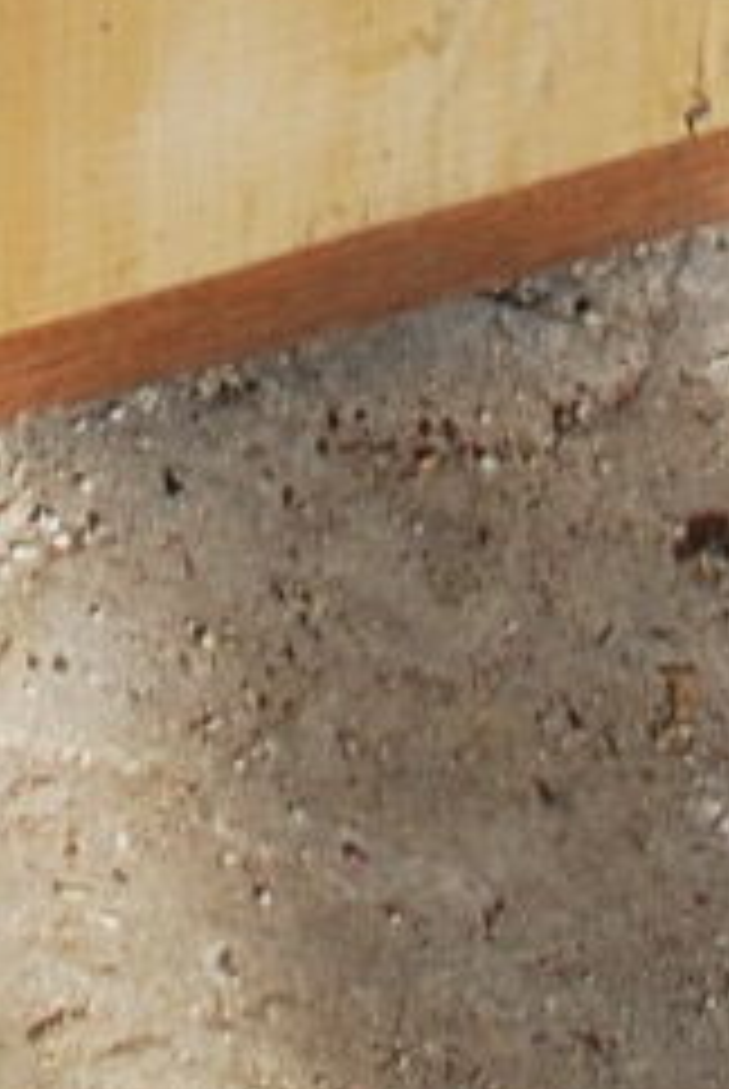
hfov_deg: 5.7
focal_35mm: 240
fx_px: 7269
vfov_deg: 7.1
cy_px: -2804
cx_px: -549
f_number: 4
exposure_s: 1/60
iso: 200
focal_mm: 20
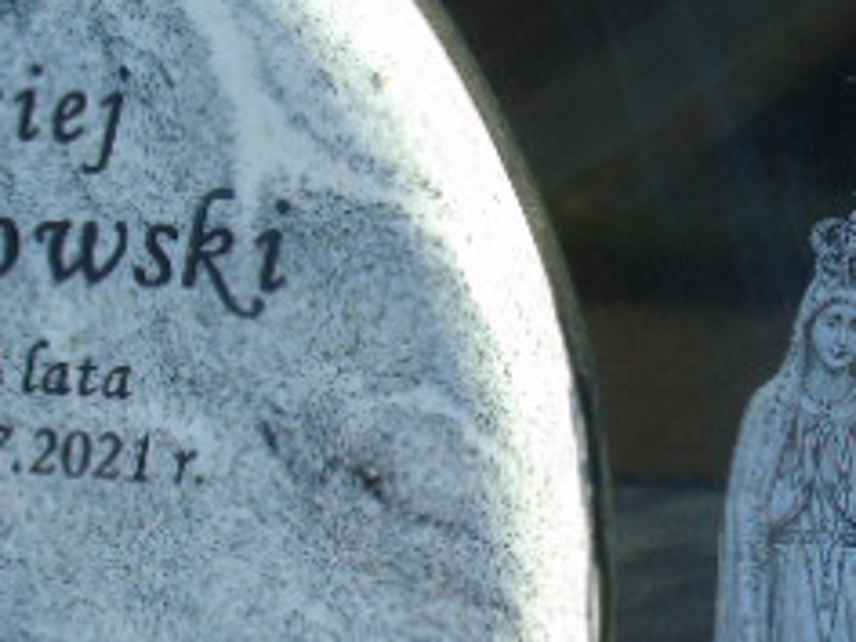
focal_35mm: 168
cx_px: 511
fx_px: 4154
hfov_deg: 11.8
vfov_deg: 8.8
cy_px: 388
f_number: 4.5
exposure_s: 1/320
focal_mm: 11
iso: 80
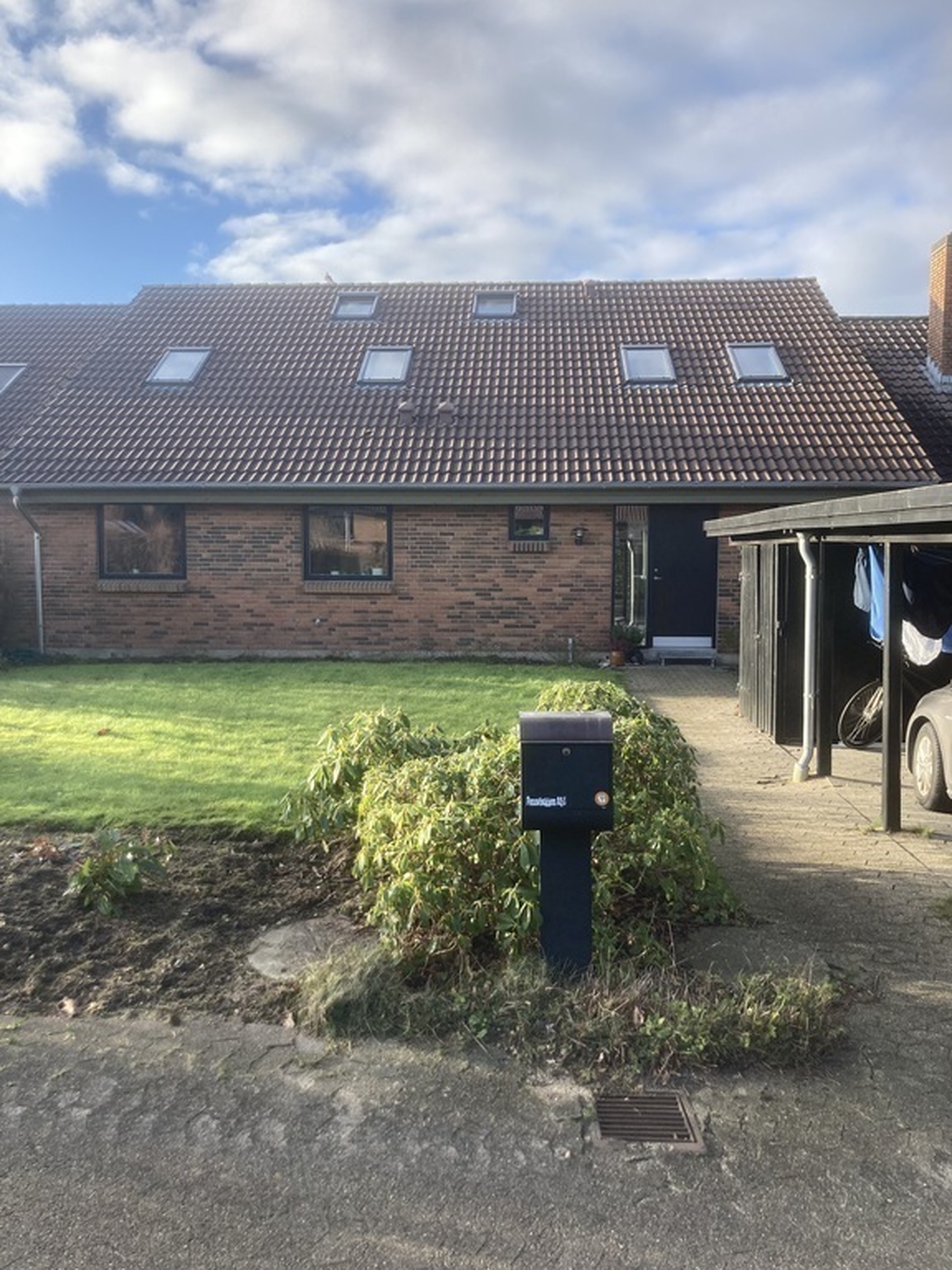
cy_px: 635
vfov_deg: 63.4
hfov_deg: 49.7
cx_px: 476
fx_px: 1027
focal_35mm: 28
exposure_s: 1/528
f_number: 1.8
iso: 20
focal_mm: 3.99
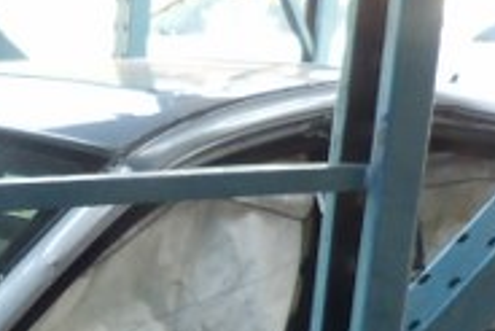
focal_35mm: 113
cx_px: -143
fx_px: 1555
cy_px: 511
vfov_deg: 11.6
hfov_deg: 17.1
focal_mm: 4.5
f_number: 2.8
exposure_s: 1/60
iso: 125
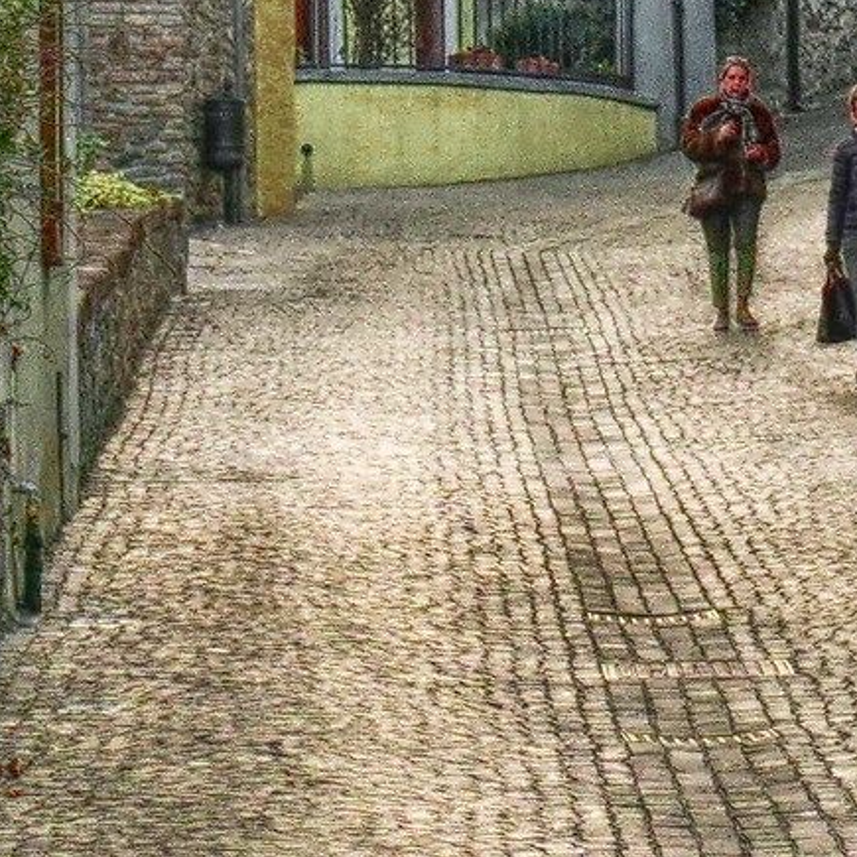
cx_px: 705
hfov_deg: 5.3
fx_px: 9187
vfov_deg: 5.3
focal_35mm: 328
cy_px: 355
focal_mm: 70
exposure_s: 1/80
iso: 1250
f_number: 10
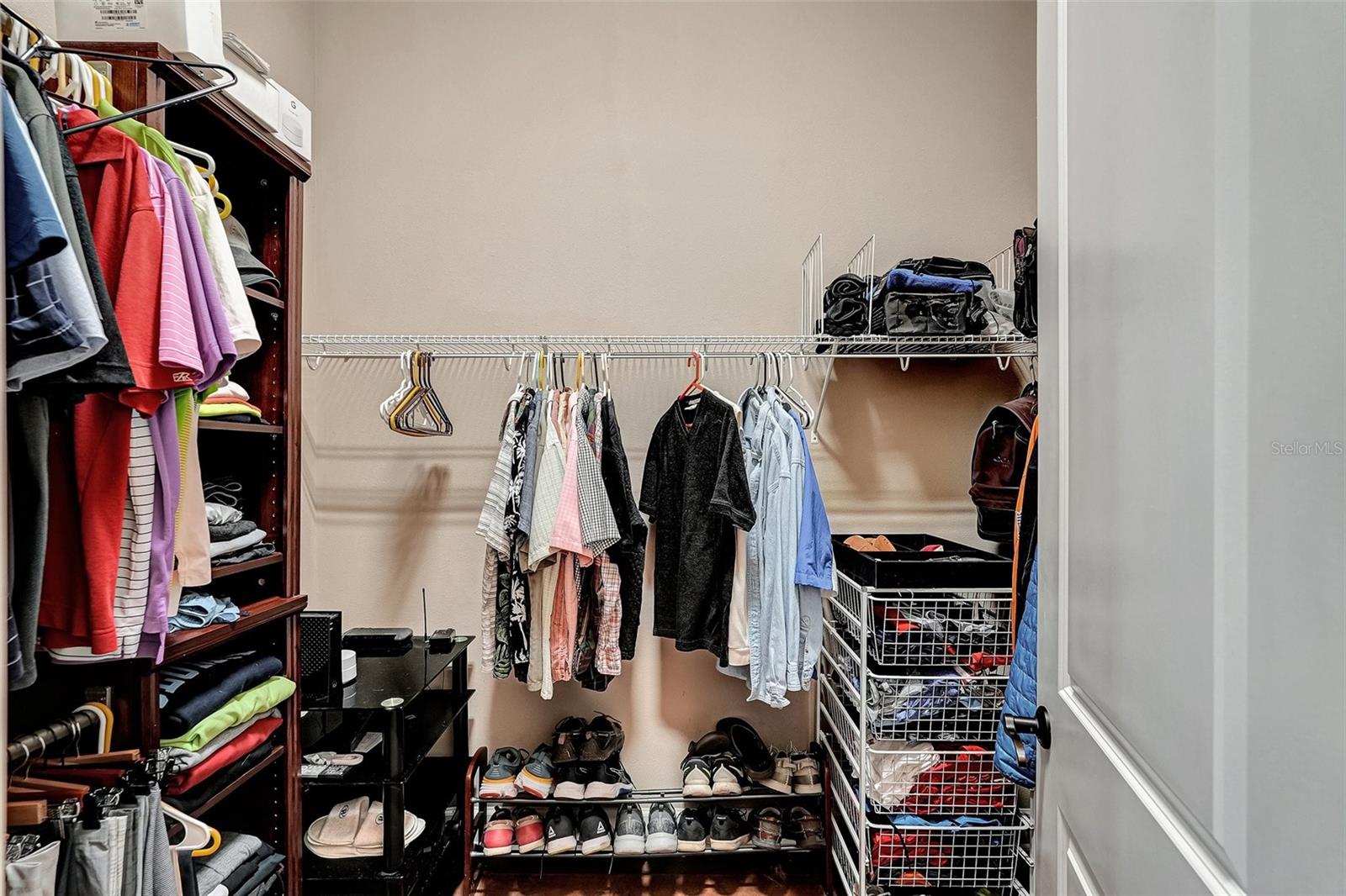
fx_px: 598
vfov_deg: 73.7
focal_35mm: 16
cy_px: 448
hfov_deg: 96.7
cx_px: 673
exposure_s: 1
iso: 500
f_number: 5.6
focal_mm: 16
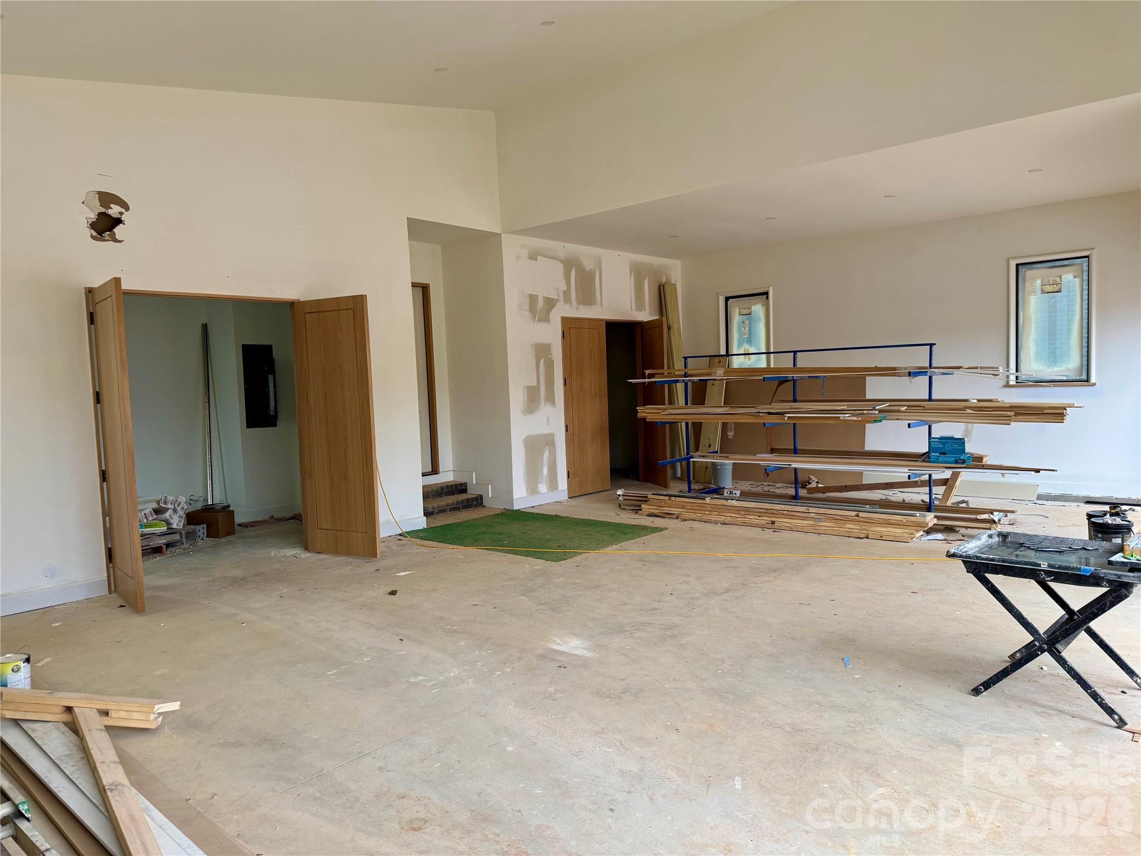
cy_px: 428
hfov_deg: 71.6
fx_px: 791
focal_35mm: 24
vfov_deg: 56.8
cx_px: 570
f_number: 1.78
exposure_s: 1/121
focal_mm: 6.76
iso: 125
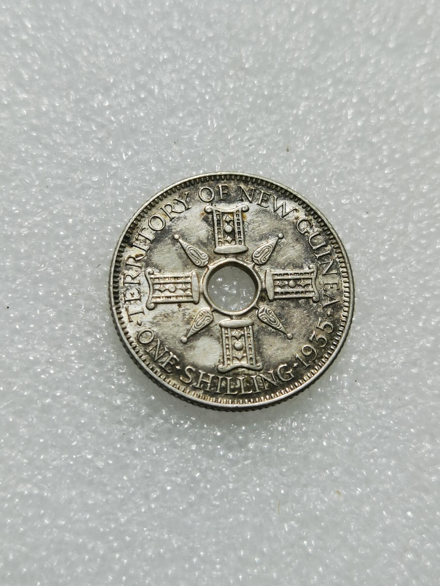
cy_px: 293
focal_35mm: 59
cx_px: 220
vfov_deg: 32.7
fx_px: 1000
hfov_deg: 24.8
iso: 64
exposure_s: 1/100
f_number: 1.9
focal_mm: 6.67
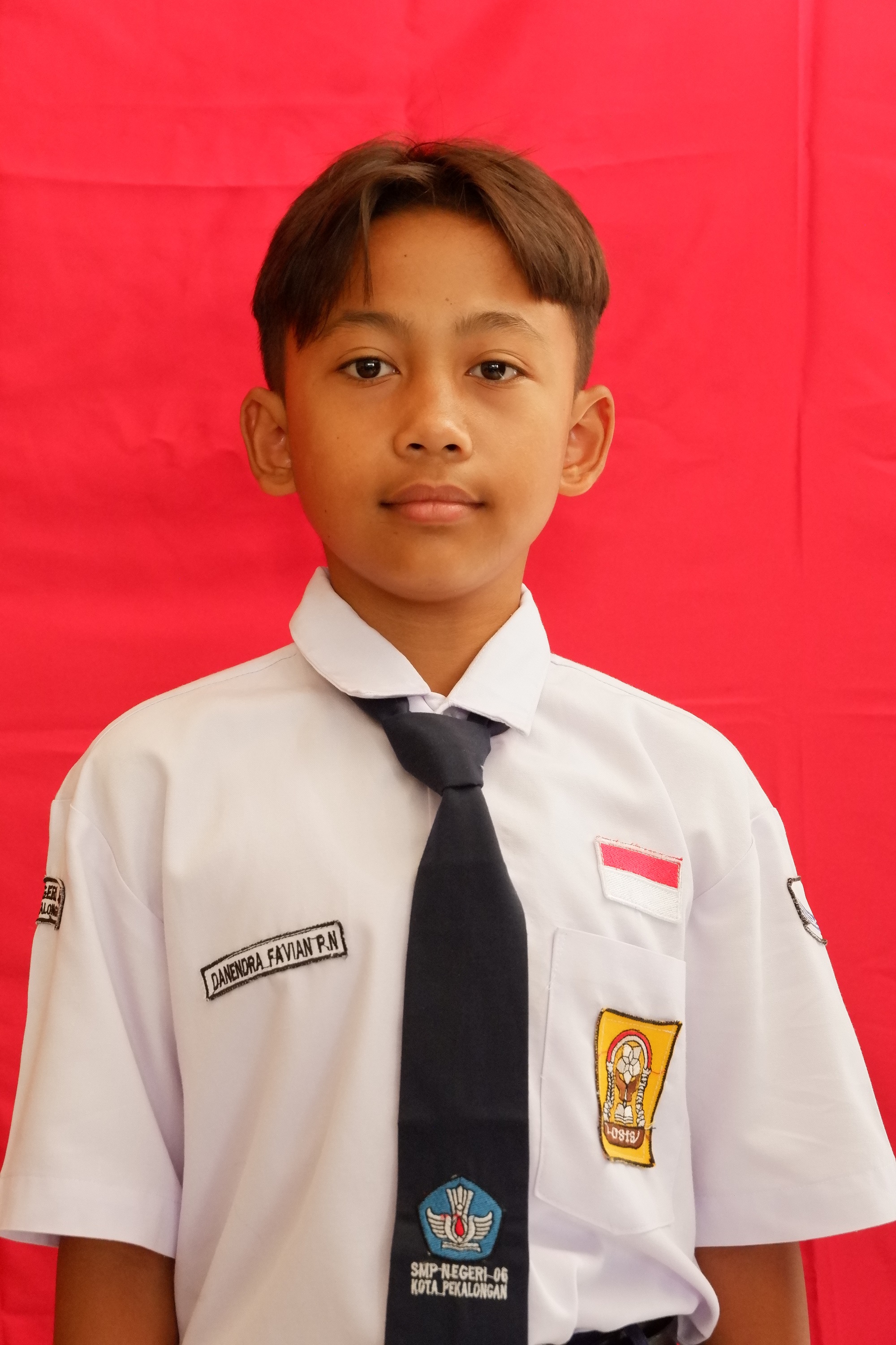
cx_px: 448
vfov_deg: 28.1
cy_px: 672
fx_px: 2688
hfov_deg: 18.9
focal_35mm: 72
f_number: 5.6
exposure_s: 1/60
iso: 3200
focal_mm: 48.4
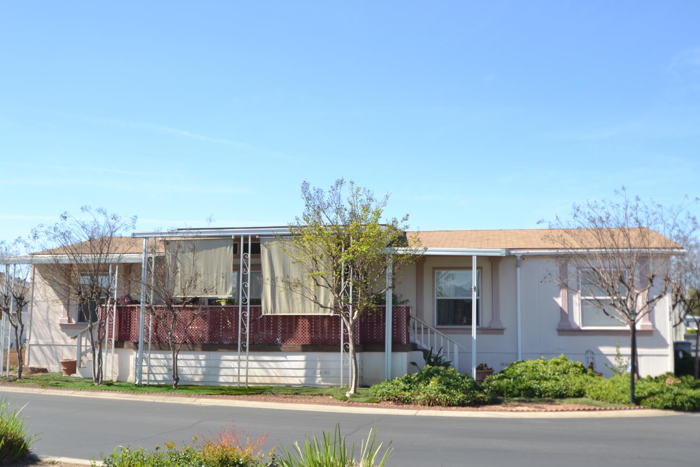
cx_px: 350
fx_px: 700
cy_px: 234
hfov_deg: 53.1
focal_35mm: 36
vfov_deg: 36.9
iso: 100
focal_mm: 24
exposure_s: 1/160
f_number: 6.3
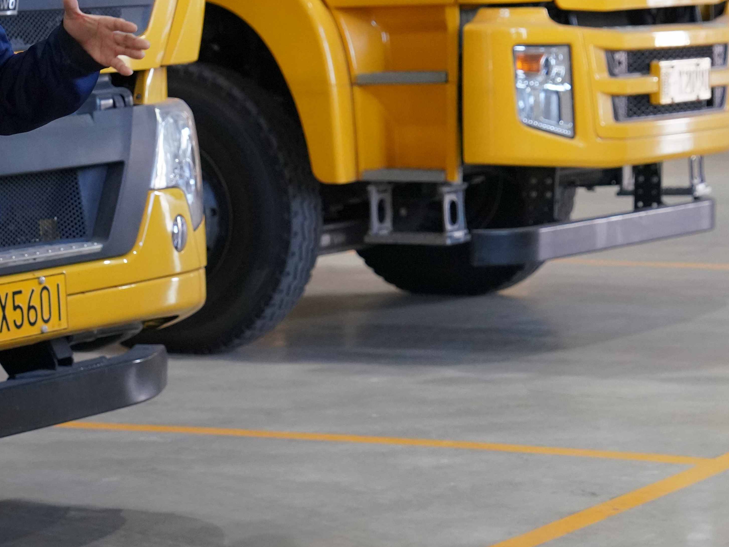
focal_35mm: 161
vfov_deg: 9.2
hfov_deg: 12.3
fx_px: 3391
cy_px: 264
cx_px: 444
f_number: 4
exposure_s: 1/160
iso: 3200
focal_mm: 61
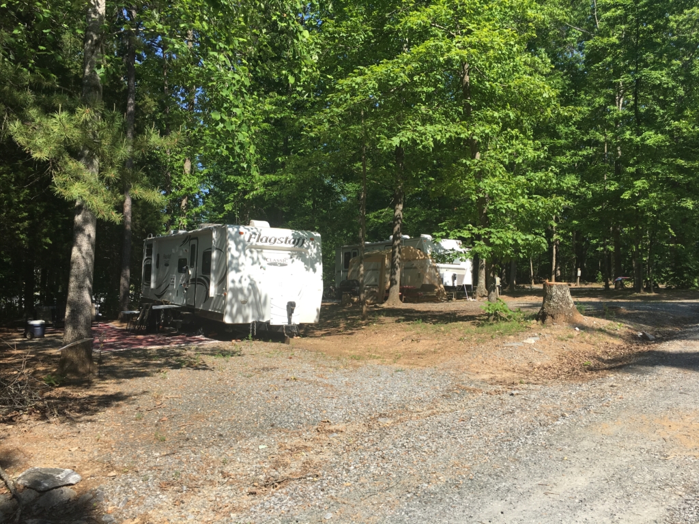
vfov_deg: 48.2
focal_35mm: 29
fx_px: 586
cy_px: 262
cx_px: 350
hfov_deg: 61.7
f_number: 2.2
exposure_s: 1/845
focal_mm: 4.15
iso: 25
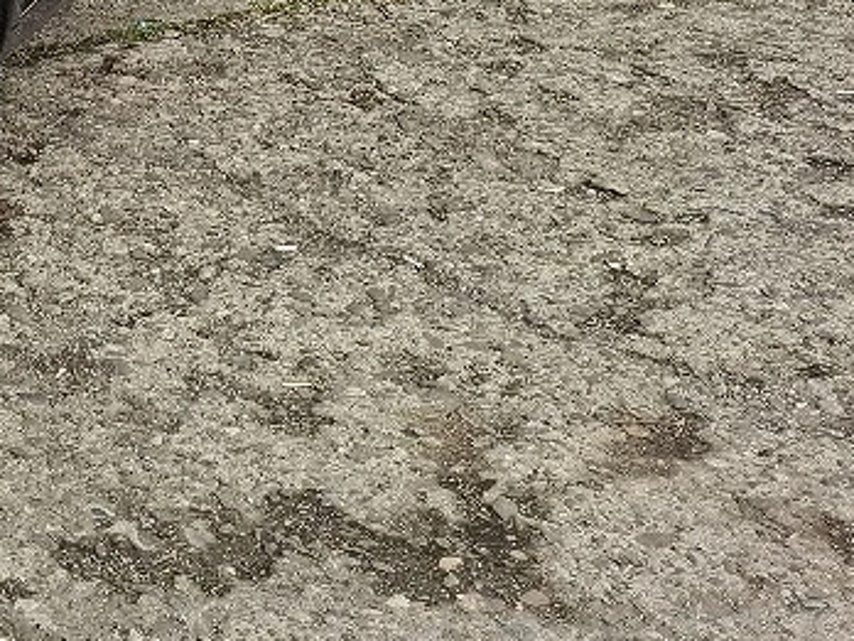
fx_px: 1628
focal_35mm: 66
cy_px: -248
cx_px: -292
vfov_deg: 20.0
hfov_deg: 25.0
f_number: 1.8
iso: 50
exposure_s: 1/909
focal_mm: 5.54
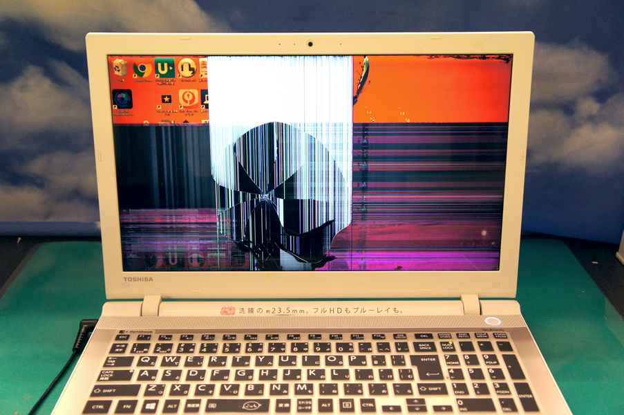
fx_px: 727
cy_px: 208
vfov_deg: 31.8
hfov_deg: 46.4
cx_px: 312
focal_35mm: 42
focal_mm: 28
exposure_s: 1/160
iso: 1000
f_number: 4
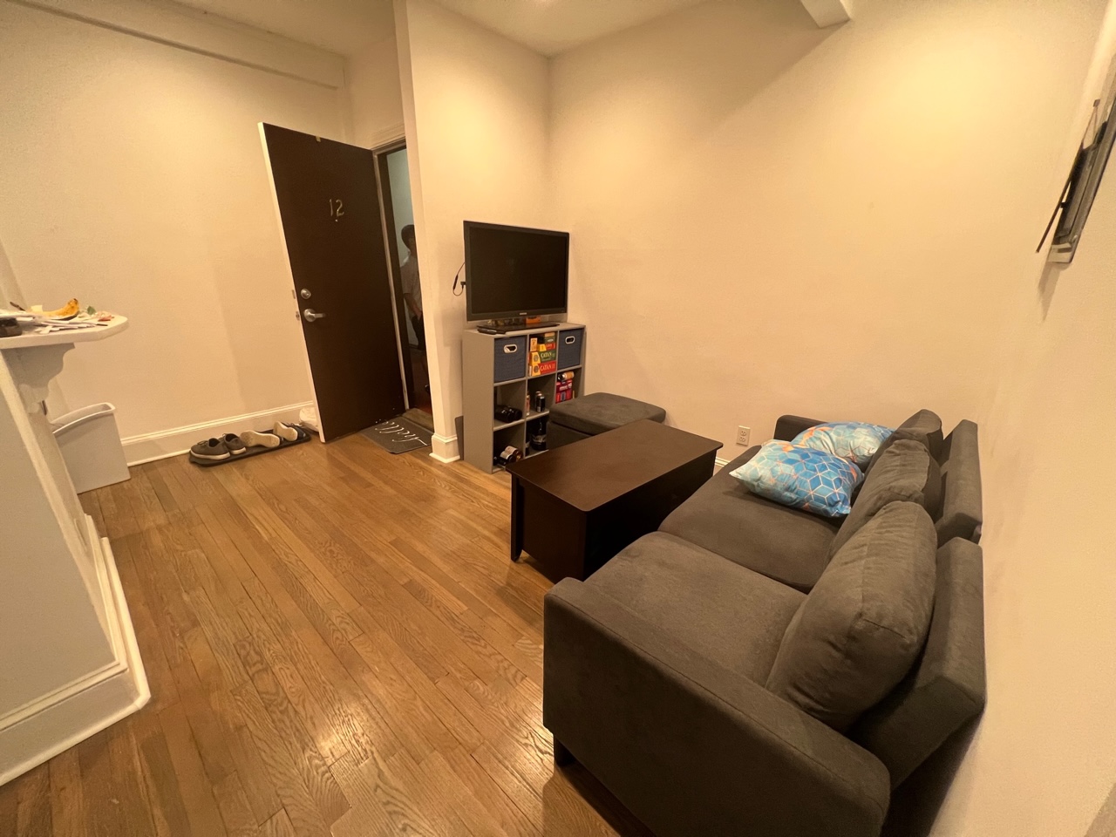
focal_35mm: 13
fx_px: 419
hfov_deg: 106.2
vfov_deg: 89.9
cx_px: 558
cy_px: 418
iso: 250
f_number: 1.8
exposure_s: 1/60
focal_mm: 1.57
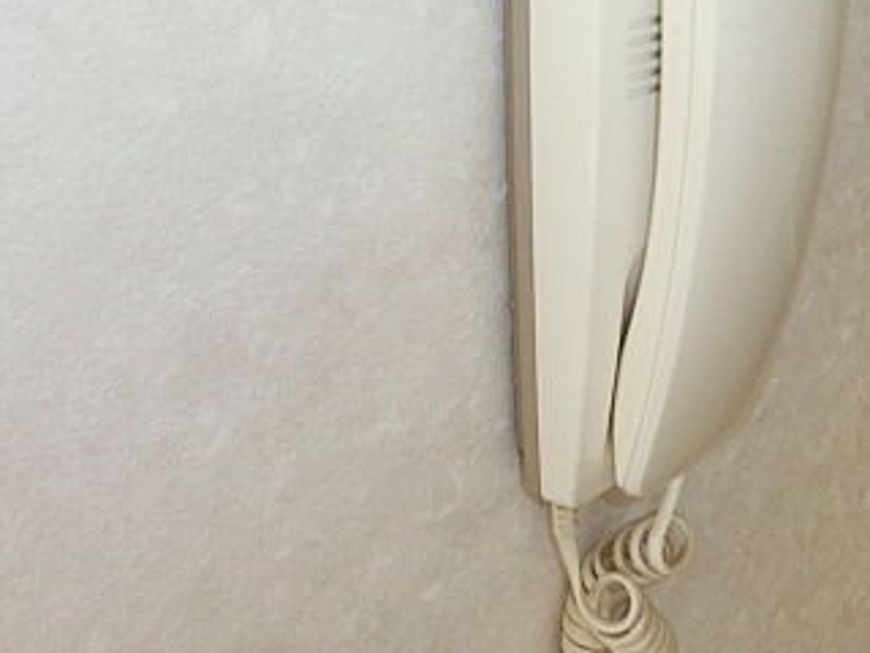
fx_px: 1257
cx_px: 644
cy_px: 73
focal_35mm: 50
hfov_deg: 37.3
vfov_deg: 28.1
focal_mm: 4.4
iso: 320
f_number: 3.3
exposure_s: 1/80
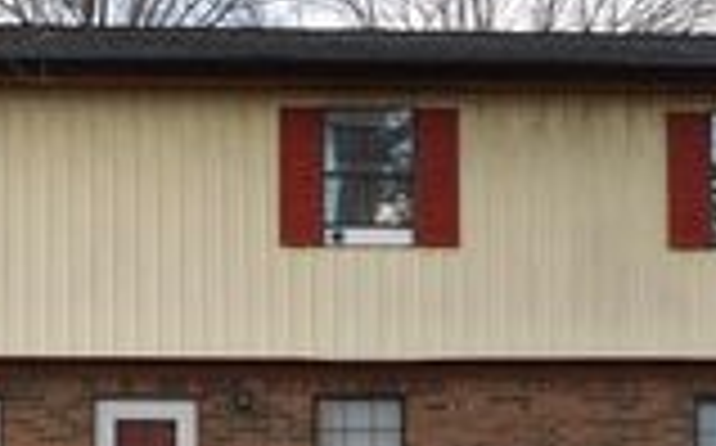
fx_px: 1559
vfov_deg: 16.0
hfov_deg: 25.0
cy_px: 426
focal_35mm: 80
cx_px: 54
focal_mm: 4.3
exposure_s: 1/82
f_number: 3.2
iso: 100
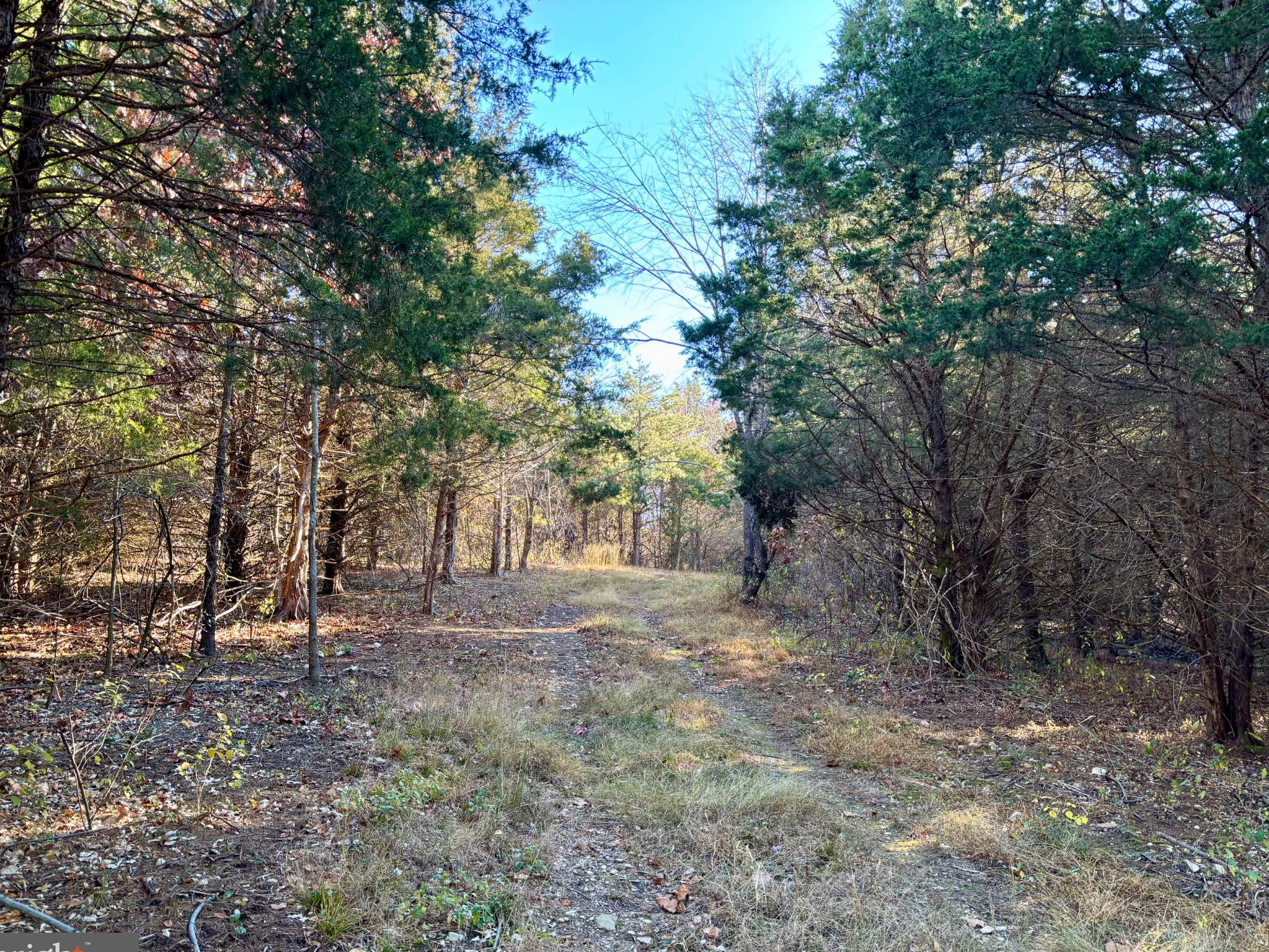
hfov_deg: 65.3
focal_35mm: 27
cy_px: 491
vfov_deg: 51.3
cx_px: 637
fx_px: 990
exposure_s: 1/121
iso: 64
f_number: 1.6
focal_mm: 5.96
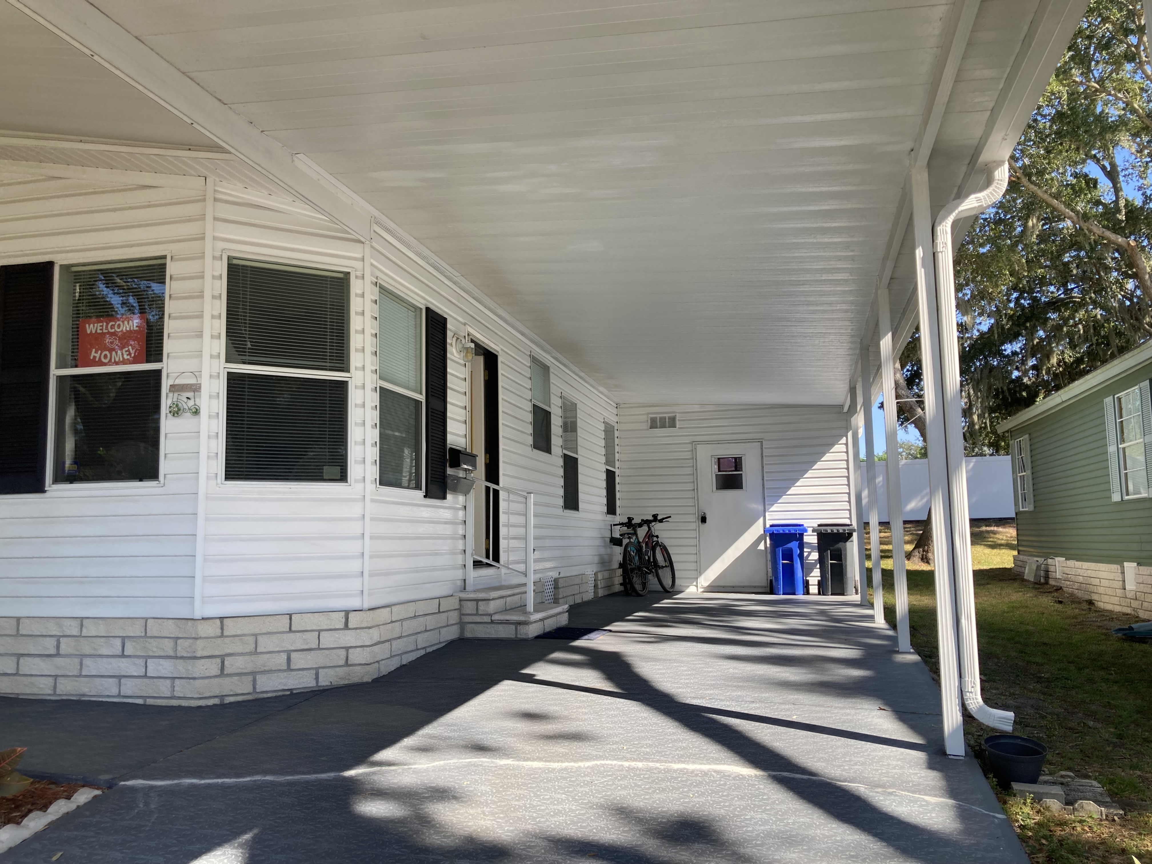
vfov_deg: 49.7
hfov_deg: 63.4
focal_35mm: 28
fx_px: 932
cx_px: 576
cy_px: 432
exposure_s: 1/412
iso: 20
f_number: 1.8
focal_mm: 3.99
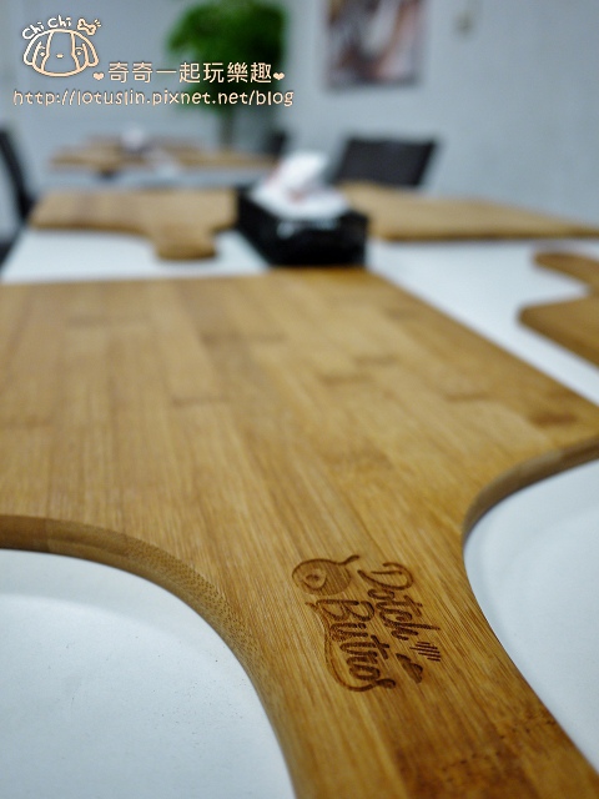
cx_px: 300
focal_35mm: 28
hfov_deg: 49.7
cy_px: 400
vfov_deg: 63.4
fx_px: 646
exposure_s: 1/60
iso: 250
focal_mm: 14
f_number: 2.5
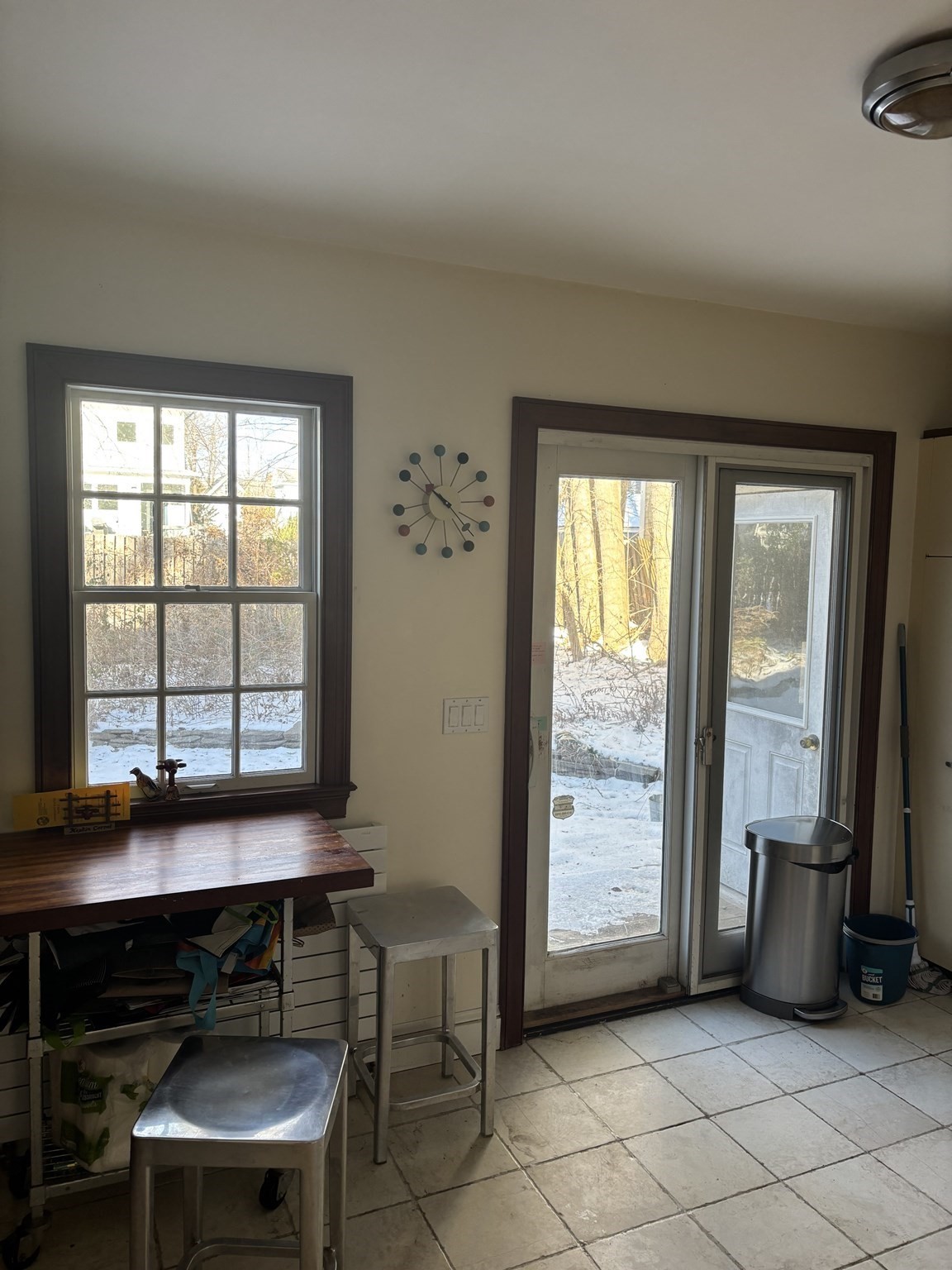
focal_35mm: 26
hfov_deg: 53.1
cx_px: 476
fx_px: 953
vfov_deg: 67.3
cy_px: 635
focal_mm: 5.96
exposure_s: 1/121
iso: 64
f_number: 1.6
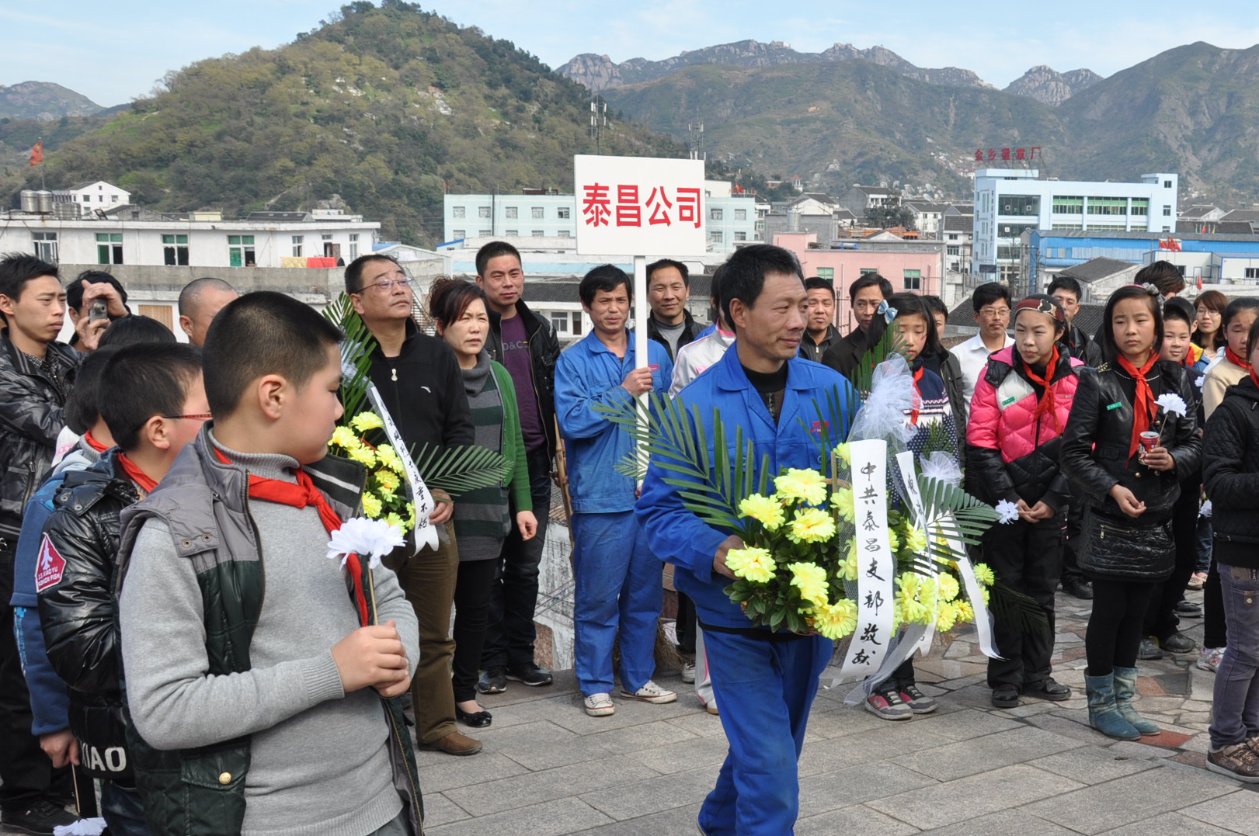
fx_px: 1455
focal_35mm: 42
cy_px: 416
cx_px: 829
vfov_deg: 32.1
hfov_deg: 46.1
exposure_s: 1/400
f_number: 10
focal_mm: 21
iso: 400
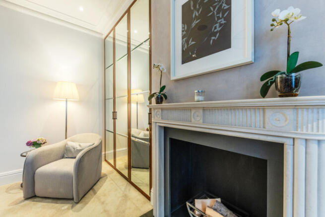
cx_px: 162
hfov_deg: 100.4
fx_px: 135
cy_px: 108
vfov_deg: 77.4
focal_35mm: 15
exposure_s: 1/8
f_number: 8
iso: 400
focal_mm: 15
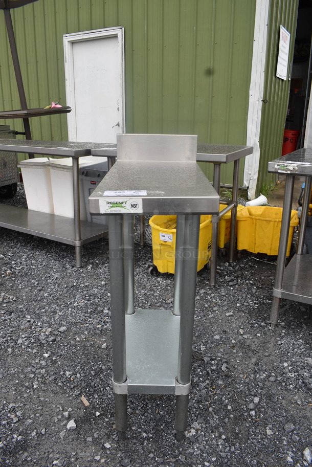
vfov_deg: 67.3
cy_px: 234
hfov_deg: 48.0
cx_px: 156
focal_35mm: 27
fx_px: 350
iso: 200
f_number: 7.1
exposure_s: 1/400
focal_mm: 18
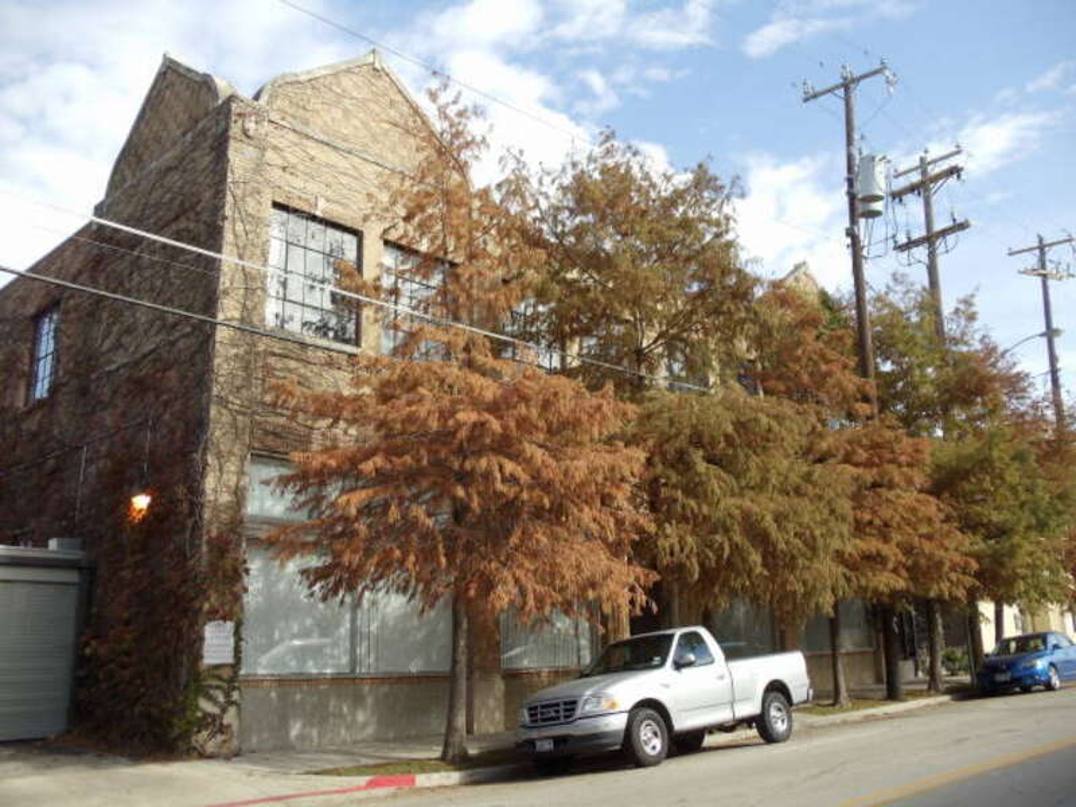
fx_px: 1368
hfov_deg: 42.9
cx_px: 538
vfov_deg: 32.9
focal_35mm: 44
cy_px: 404
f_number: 3.5
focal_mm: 6
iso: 100
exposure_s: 1/500
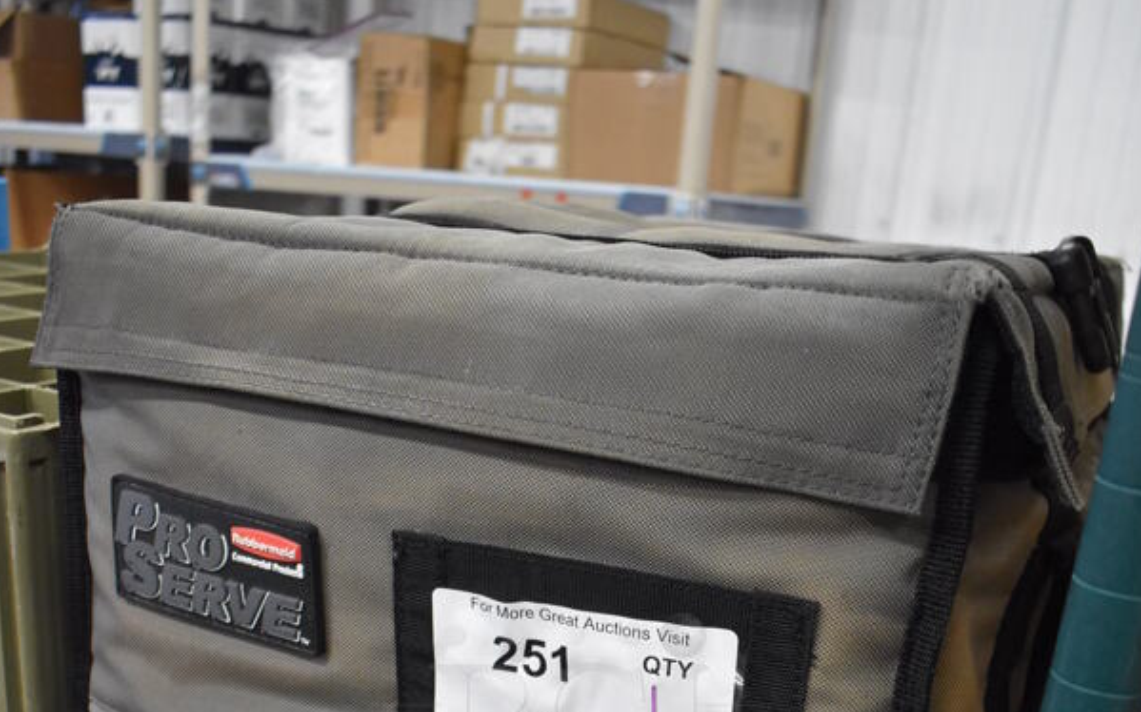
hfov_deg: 47.2
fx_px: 1306
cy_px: 713
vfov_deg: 28.6
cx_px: 571
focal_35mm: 42
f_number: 3.5
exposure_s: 1/125
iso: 3200
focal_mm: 18
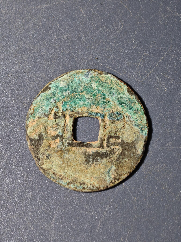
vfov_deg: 23.0
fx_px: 593
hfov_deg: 17.4
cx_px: 90
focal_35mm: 85
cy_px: 121
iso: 250
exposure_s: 1/100
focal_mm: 9
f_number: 2
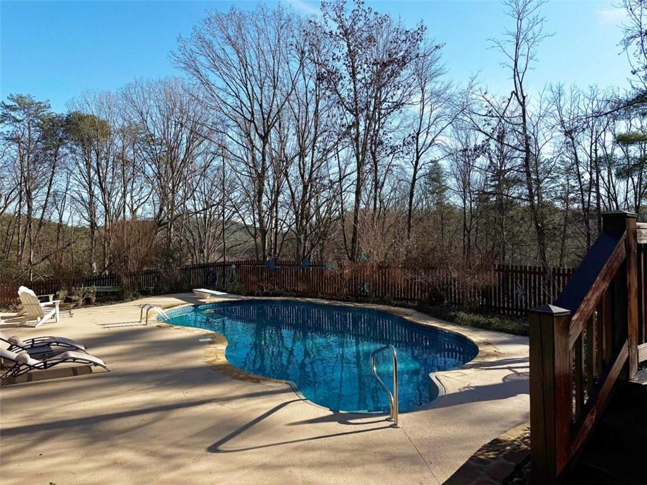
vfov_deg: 56.8
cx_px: 324
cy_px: 242
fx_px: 449
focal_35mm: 24
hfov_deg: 71.6
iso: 80
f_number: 1.78
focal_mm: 6.76
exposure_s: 1/10309
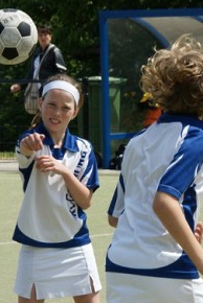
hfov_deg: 6.3
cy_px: 253
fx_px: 1831
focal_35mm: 217
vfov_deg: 9.4
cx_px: 116
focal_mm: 70
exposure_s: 1/400
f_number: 10
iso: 200
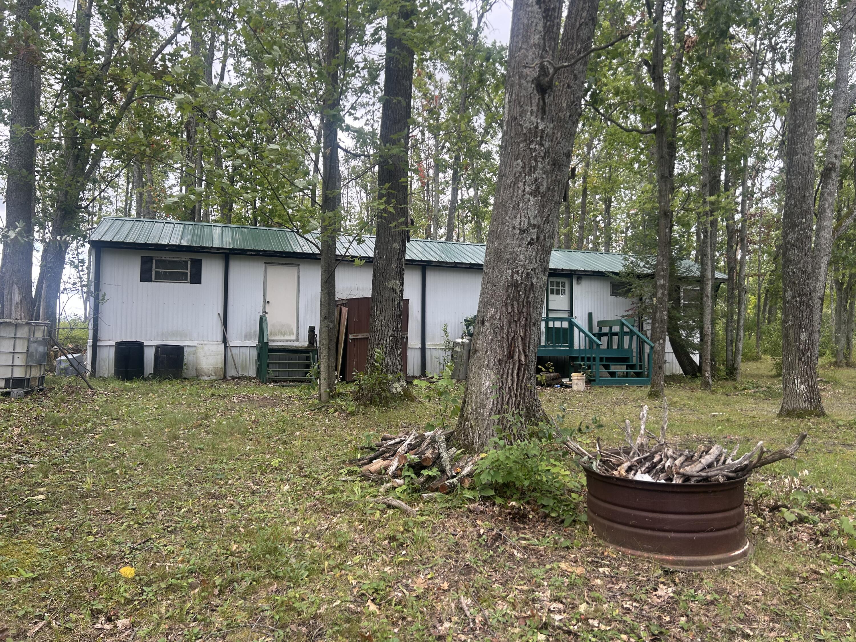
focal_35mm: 26
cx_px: 428
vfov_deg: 53.1
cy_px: 321
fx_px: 643
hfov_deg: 67.3
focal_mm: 5.7
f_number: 1.5
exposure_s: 1/658
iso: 50
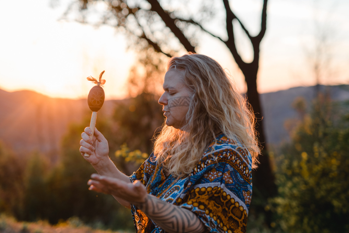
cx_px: 174
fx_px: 582
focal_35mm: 60
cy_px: 116
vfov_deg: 22.6
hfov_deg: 33.4
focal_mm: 50
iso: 160
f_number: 2
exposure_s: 1/400
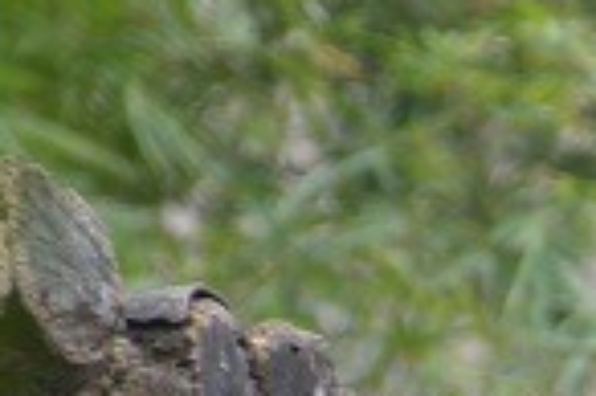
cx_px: 1180
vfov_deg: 0.8
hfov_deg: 1.2
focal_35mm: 1661
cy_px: 643
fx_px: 27468
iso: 800
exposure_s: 1/90
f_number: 6.3
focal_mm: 270
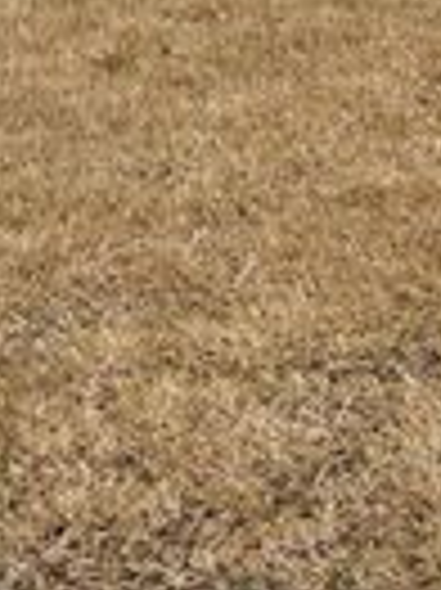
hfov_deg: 11.2
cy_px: -426
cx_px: 378
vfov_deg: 13.6
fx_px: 2246
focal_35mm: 132
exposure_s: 1/959
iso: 50
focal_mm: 5.96
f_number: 1.6
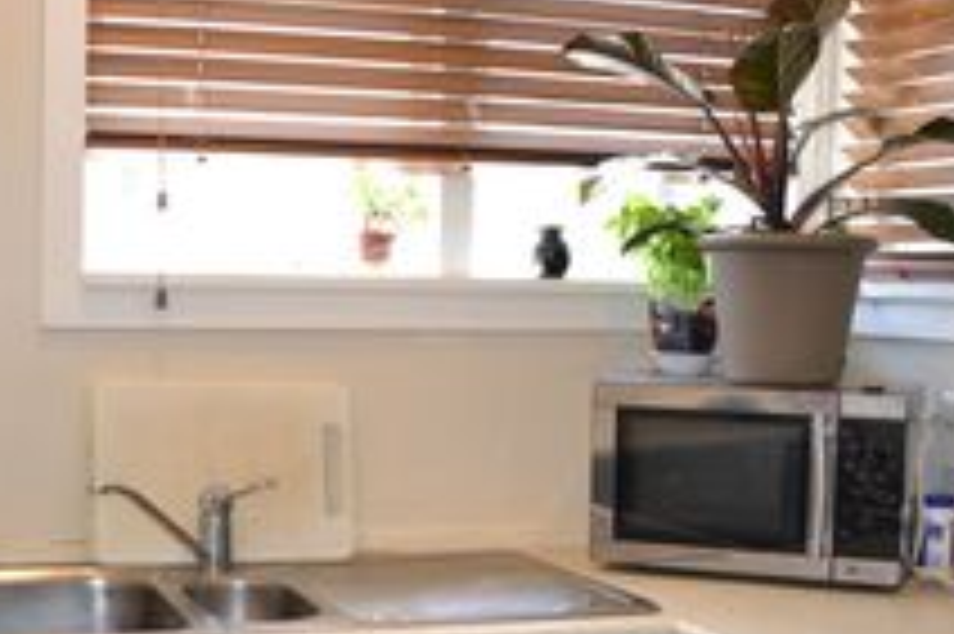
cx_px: 387
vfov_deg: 22.6
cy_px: 371
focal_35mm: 60
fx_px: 1589
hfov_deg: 33.3
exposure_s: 1/125
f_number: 4
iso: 400
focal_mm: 18
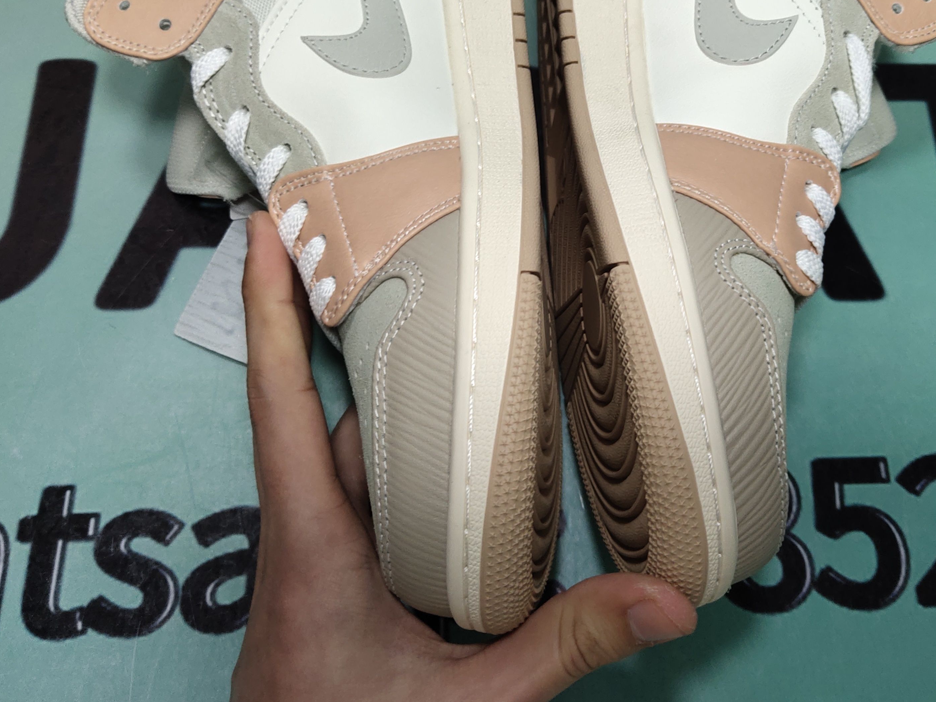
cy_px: 208
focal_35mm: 43
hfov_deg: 43.7
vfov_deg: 33.2
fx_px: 1163
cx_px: 556
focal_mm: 4.35
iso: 61
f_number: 1.79
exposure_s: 1/100
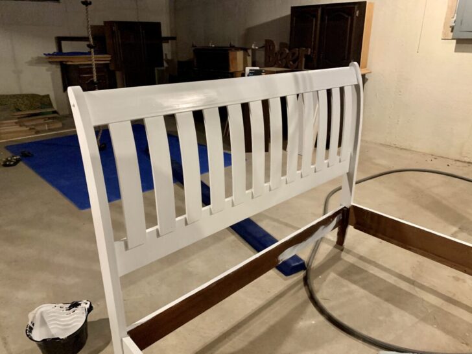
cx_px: 236
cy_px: 177
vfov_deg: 53.1
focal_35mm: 26
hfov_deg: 67.3
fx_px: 355
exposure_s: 1/30
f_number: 1.8
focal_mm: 4.25
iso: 500
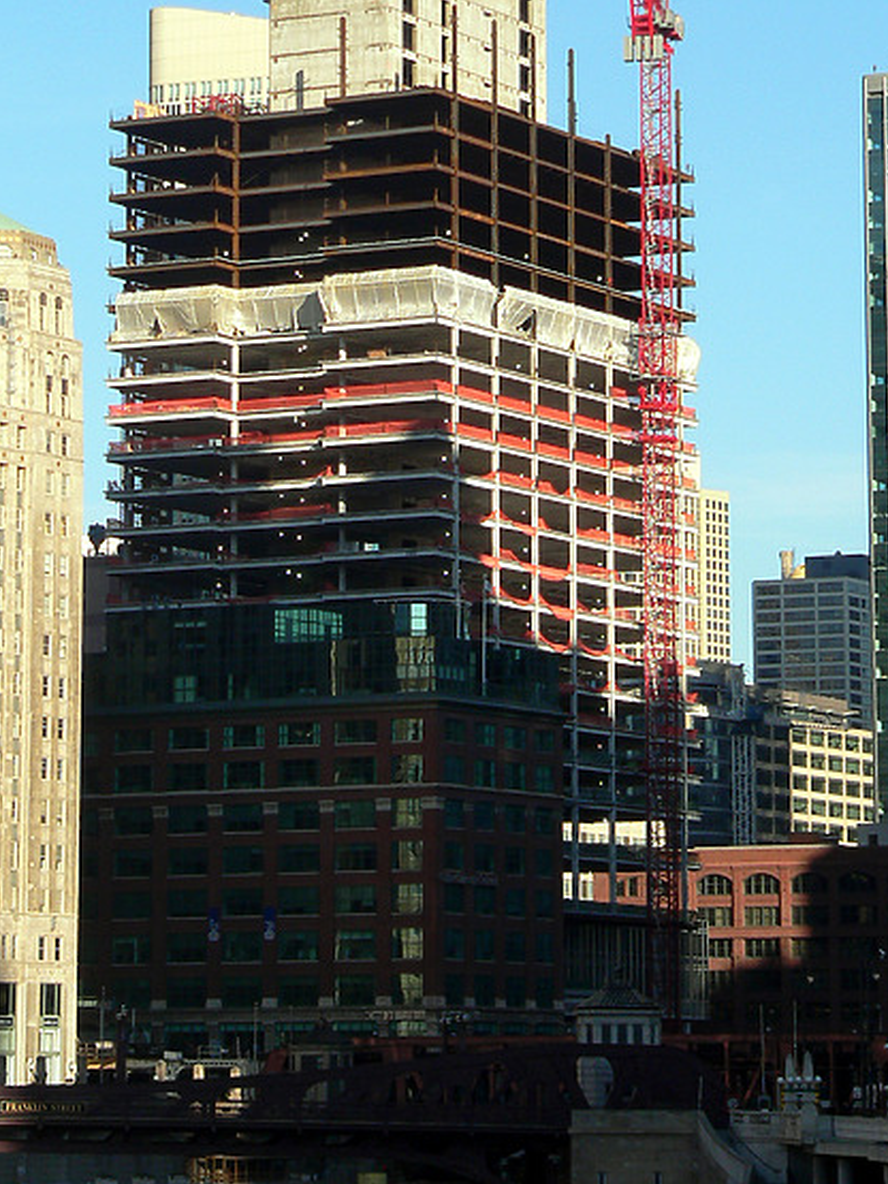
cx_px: 443
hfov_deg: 10.2
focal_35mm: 146
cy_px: 290
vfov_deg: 13.5
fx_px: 4996
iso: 80
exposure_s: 1/640
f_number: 4
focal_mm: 14.9
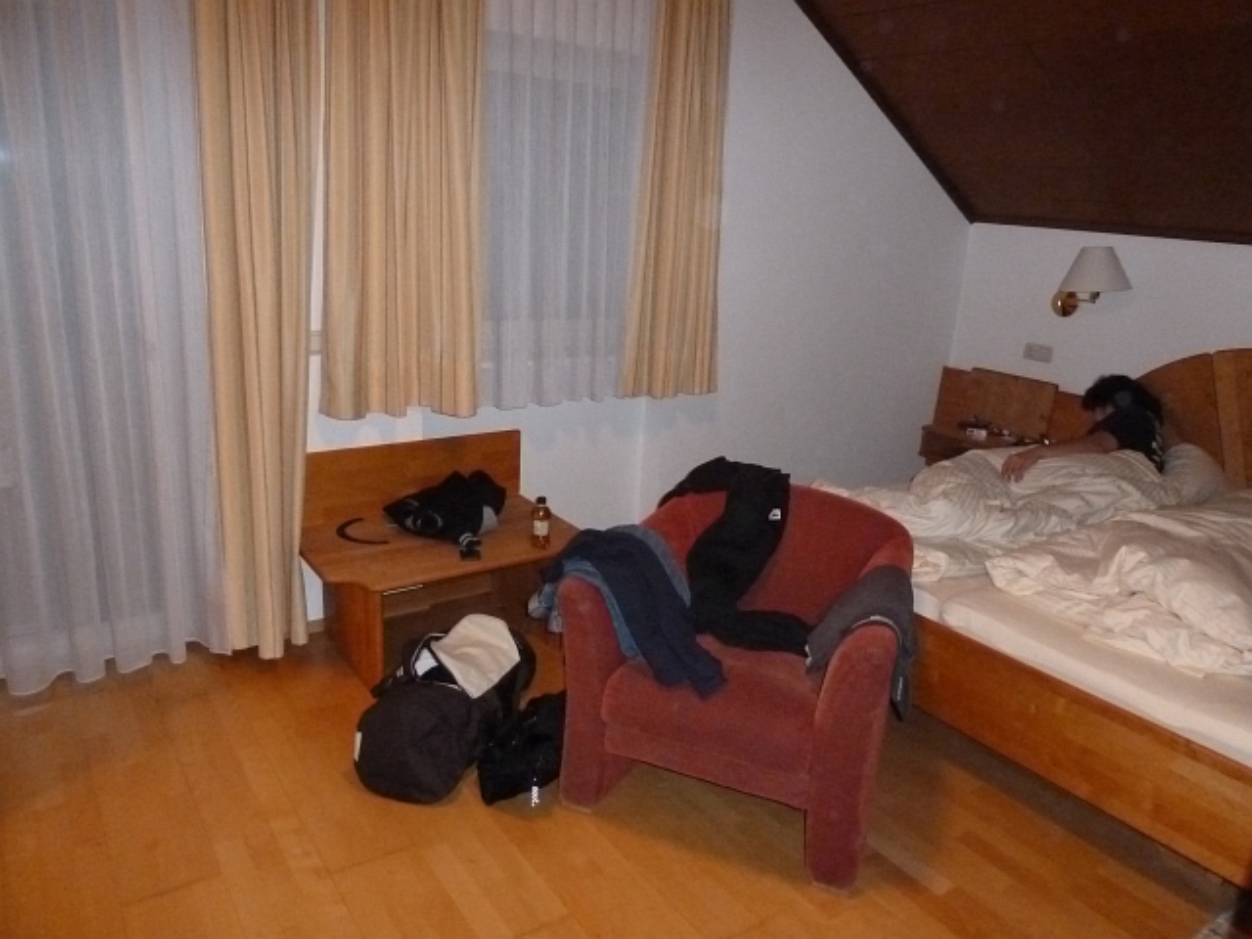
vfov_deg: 54.9
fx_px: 904
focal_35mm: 25
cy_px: 470
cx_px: 626
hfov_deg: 69.4
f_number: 3.3
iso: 800
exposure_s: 1/30
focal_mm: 4.1
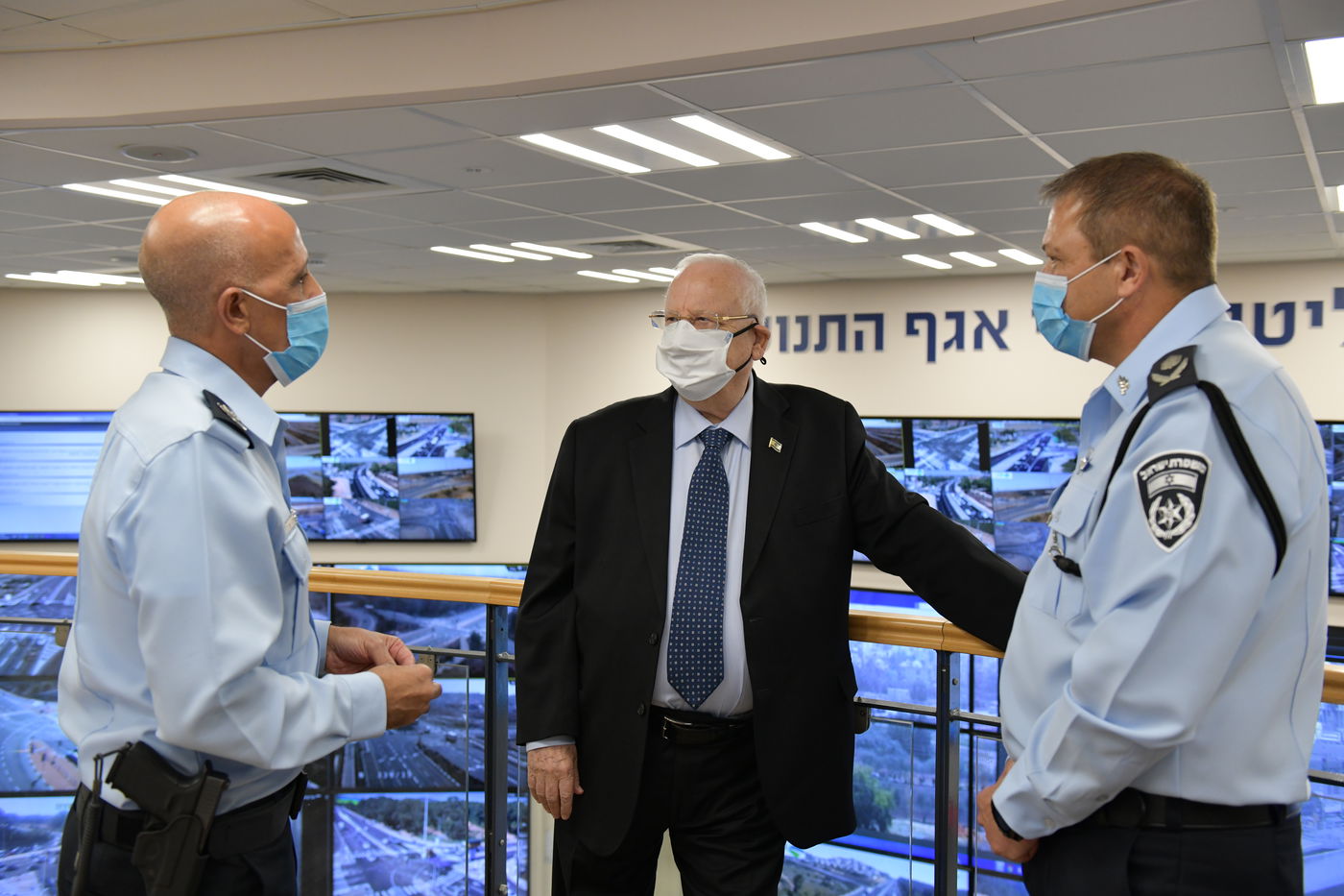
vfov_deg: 37.8
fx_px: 1306
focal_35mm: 35
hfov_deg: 54.4
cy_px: 448
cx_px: 672
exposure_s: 1/400
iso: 1600
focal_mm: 35
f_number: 4
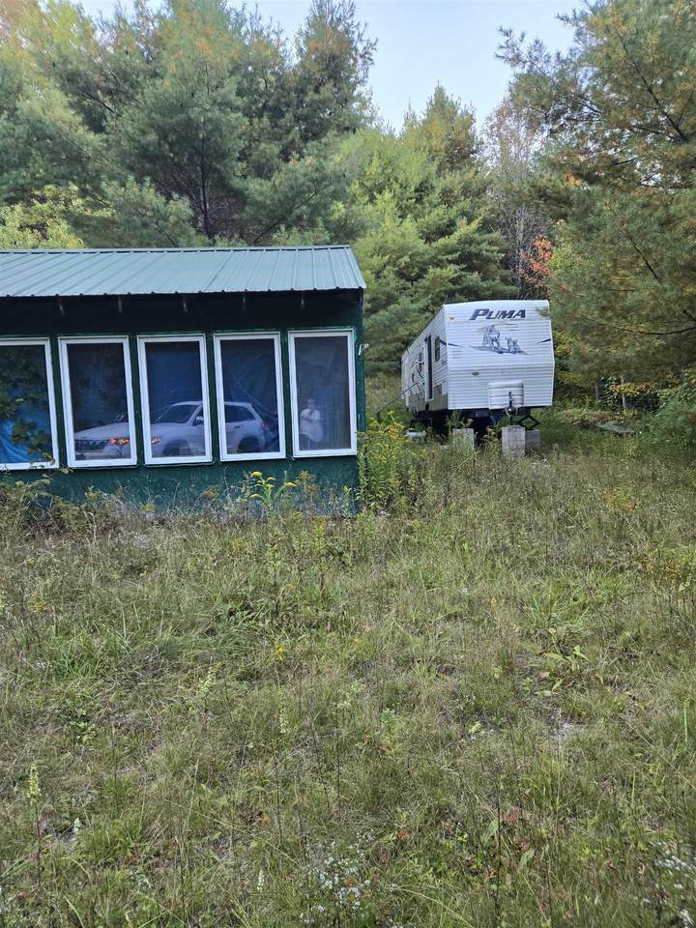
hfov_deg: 58.9
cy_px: 464
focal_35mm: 23
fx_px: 617
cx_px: 348
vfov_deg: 73.9
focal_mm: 5.4
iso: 125
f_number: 1.8
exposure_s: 1/180
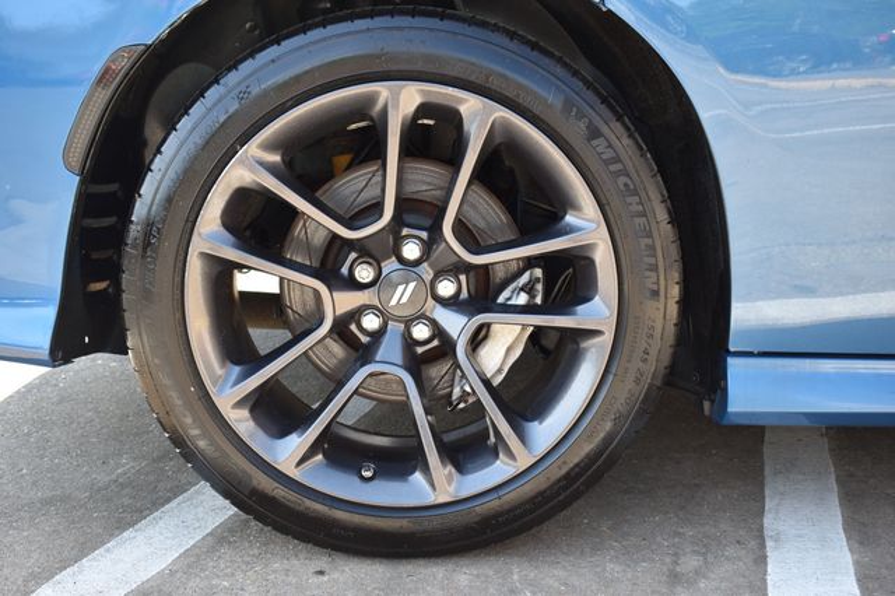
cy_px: 298
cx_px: 448
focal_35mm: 42
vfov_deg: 31.9
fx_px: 1044
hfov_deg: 46.4
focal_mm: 28
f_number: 5.6
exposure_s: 1/125
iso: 220
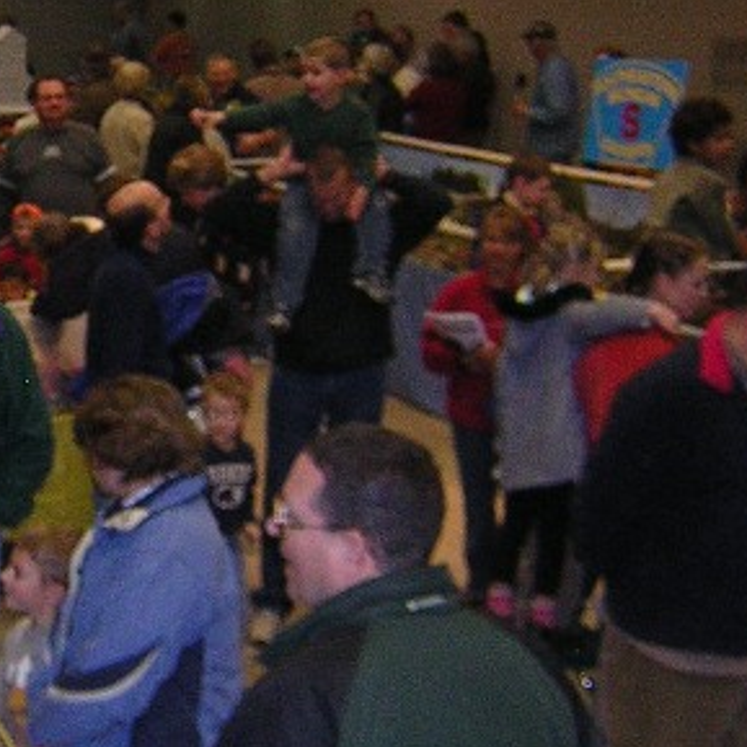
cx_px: -41
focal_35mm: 88
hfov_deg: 19.0
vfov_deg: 19.7
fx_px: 2148
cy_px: 266
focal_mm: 4.7
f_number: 2.6
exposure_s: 1/60.1
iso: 400
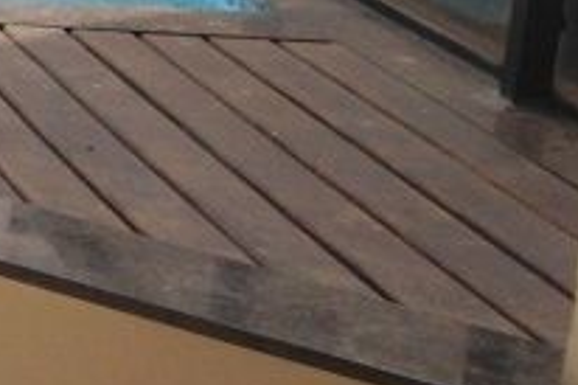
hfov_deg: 10.4
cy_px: -93
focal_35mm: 171
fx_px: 2743
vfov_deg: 7.9
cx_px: -808
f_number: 2.4
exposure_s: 1/1466
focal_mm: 4.12
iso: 50
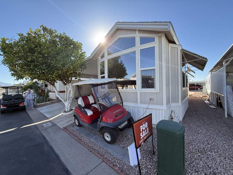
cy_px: 88
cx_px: 116
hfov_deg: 102.1
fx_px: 94
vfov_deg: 85.7
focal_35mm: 14
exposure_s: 1/498
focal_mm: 2.22
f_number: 2.2
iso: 50
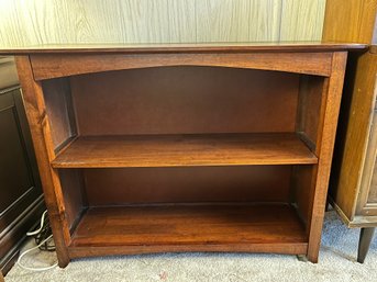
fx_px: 283
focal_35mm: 26
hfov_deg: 67.3
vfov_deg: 53.0
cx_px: 188
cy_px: 141
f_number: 1.6
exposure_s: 1/20
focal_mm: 5.1
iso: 1000
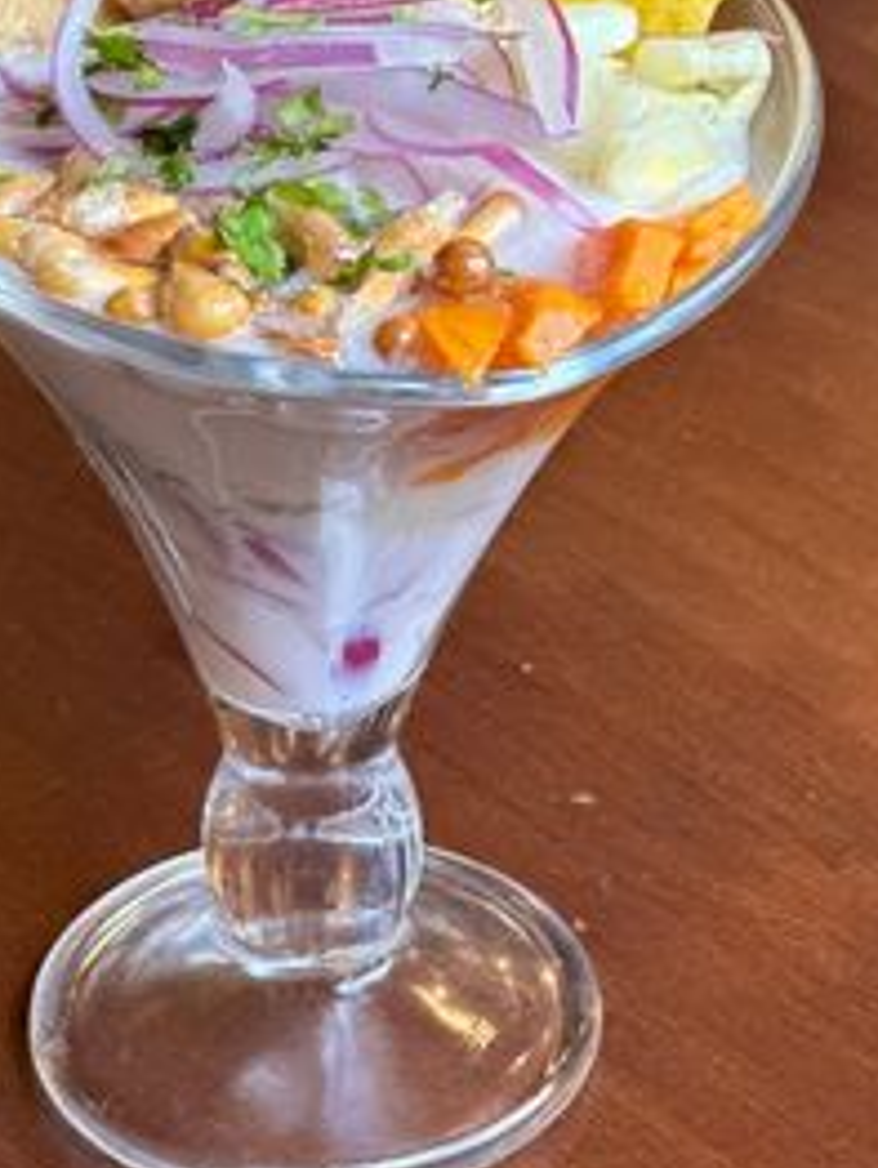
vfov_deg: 15.7
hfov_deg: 11.9
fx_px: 4220
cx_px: 392
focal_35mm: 125
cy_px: 432
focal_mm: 9
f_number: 2.8
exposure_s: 1/100
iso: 200
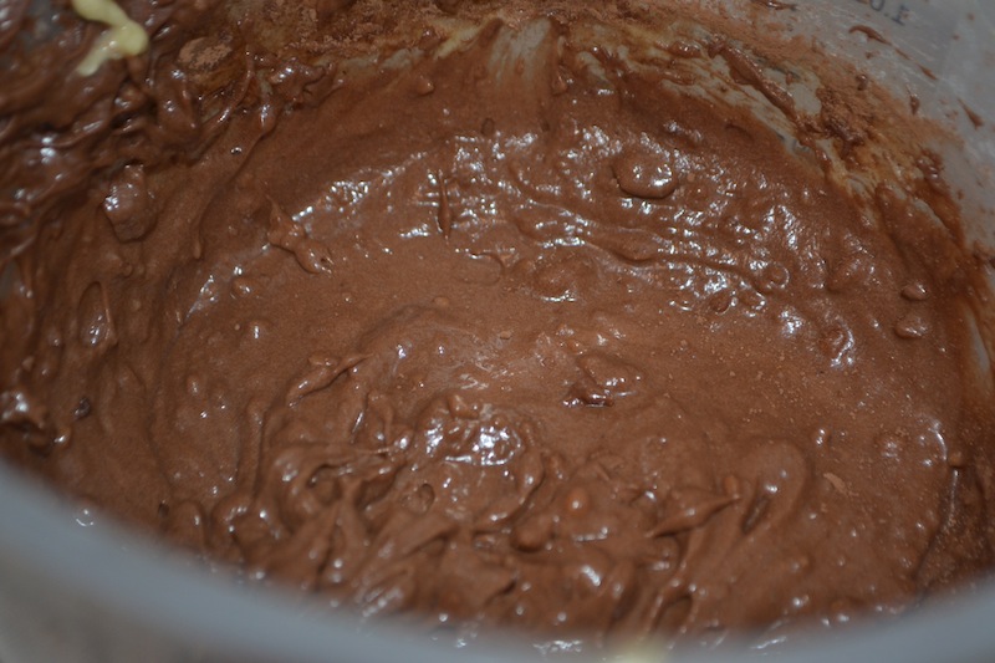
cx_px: 498
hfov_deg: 28.1
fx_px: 1989
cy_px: 332
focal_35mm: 72
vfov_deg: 18.9
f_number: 5.6
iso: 450
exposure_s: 1/60
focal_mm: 48
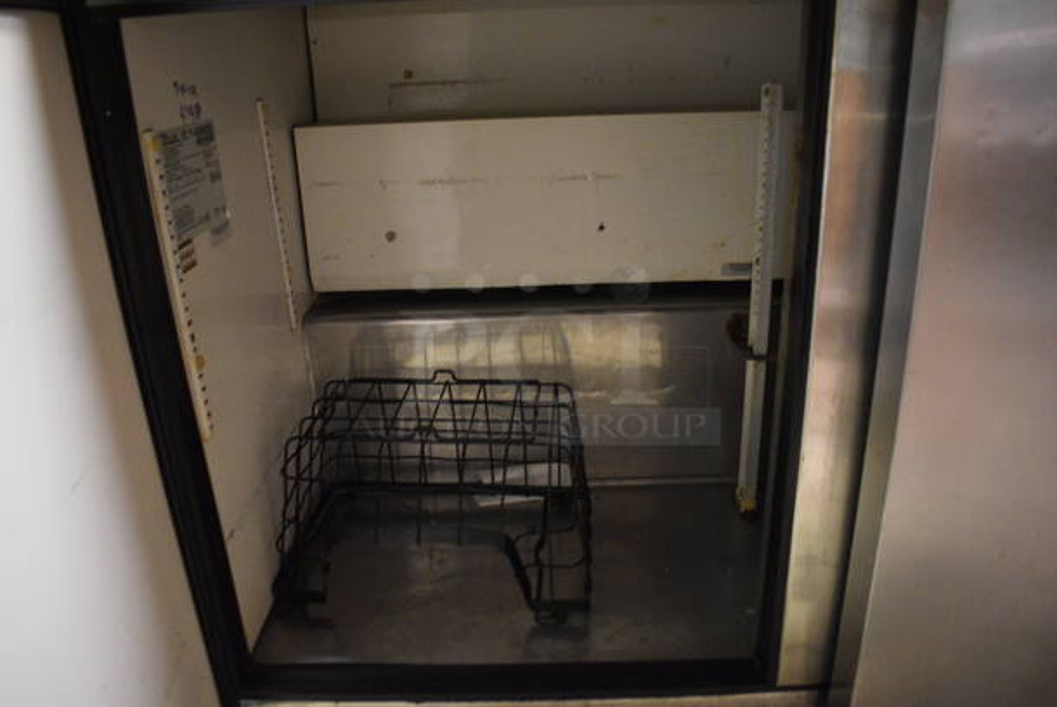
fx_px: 793
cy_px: 354
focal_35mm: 27
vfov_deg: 48.0
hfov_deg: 67.3
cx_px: 528
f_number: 3.5
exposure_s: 1/13
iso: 3200
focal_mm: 18
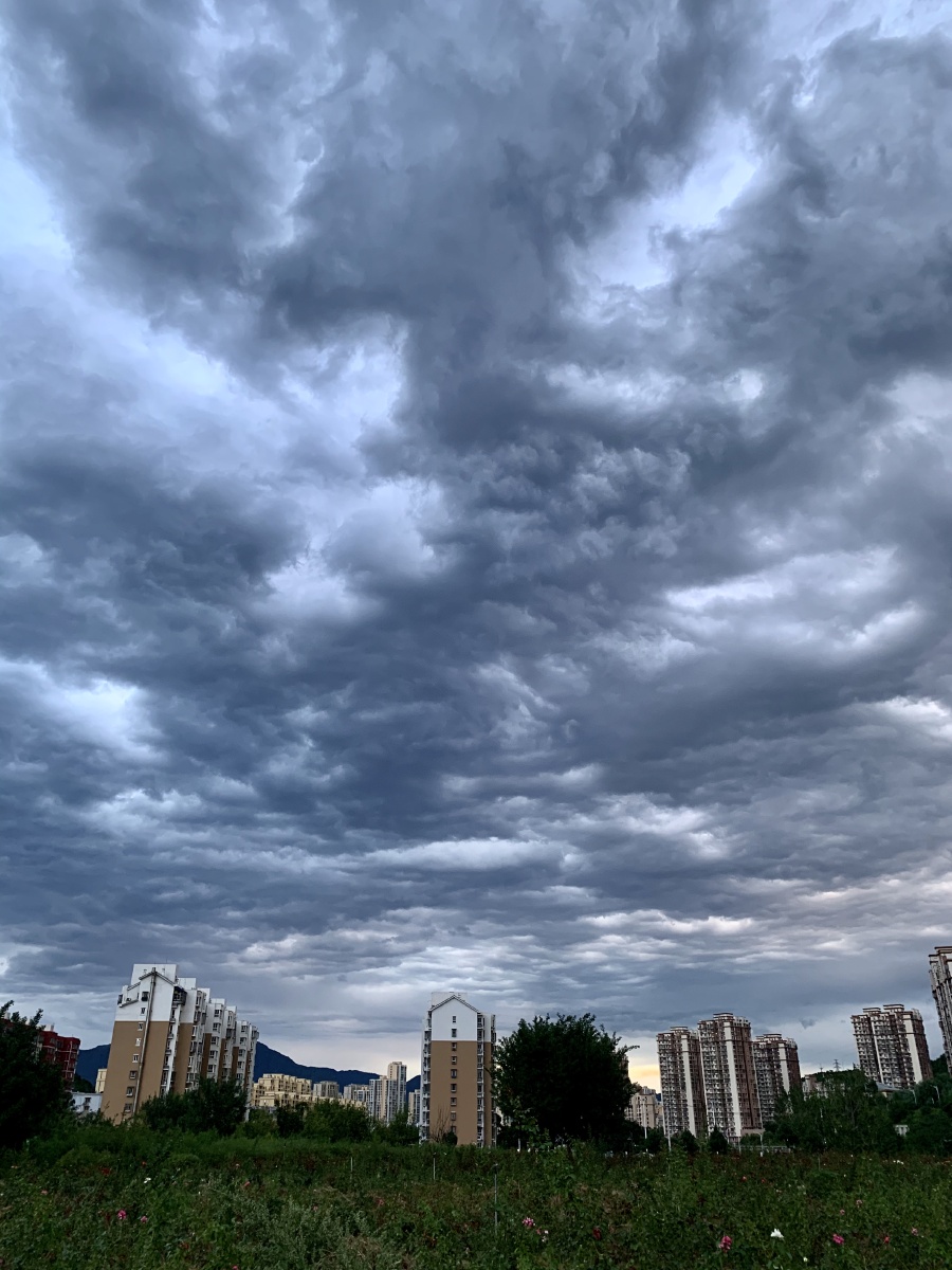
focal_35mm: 26
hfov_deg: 53.1
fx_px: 953
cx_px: 476
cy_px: 635
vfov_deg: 67.3
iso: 100
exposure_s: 1/73
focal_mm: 4.25
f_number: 1.8
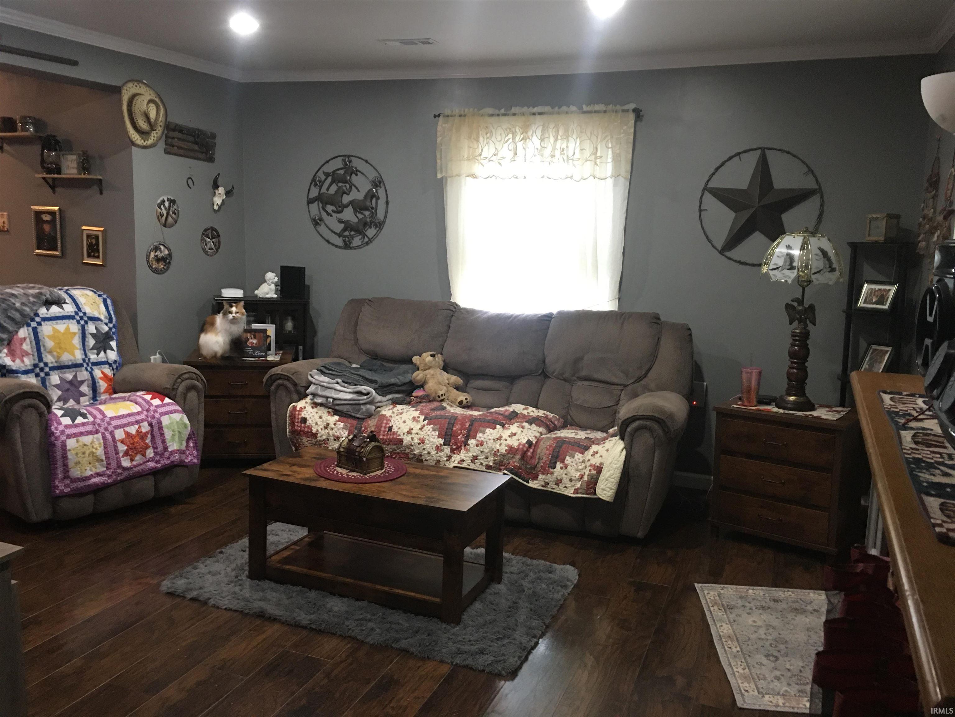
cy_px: 358
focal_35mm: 29
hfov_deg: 61.7
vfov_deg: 48.2
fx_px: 800
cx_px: 478
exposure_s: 1/15
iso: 100
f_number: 2.2
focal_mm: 4.15
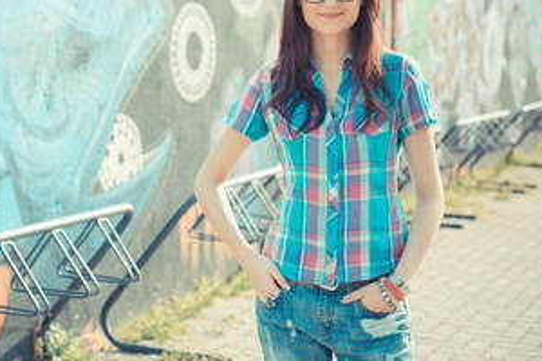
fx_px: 1129
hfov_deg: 26.7
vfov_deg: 18.2
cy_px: 141
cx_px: 152
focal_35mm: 75
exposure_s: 1/1000
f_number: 2.8
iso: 200
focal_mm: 50
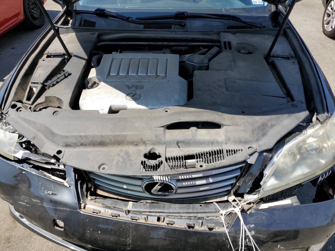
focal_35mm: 26
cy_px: 126
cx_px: 168
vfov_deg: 53.1
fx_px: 252
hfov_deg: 67.3
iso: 50
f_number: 1.5
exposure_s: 1/2000
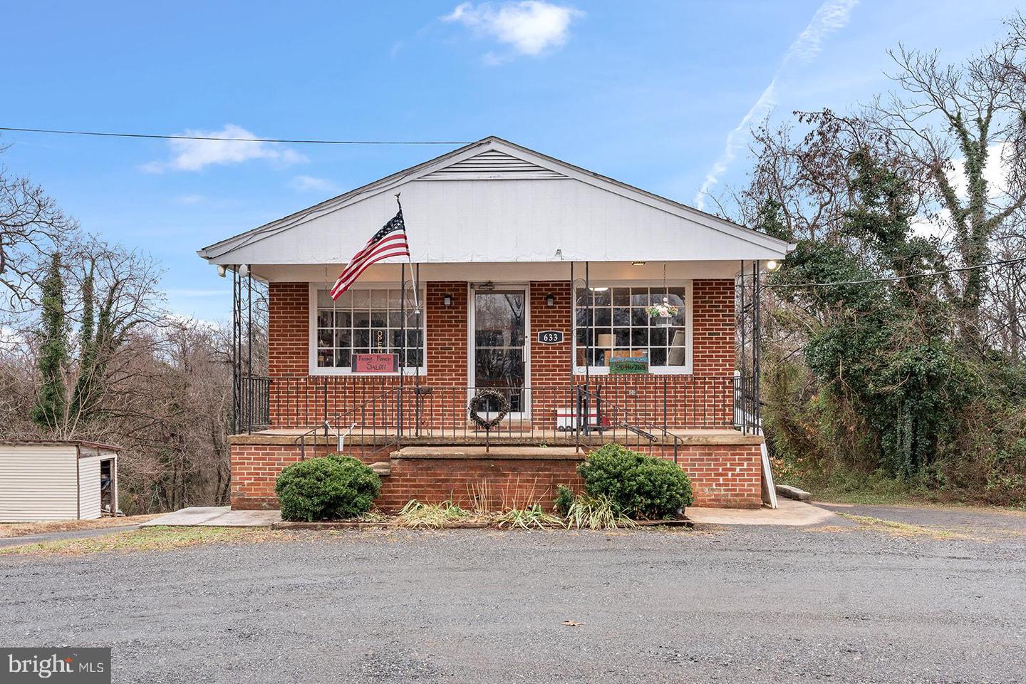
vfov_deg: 43.1
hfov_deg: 61.3
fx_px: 866
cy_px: 342
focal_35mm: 30
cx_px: 513
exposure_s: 1/160
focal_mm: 30.4
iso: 500
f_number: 9
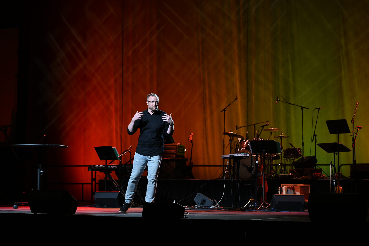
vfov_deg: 17.5
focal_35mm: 78
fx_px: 799
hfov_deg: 26.0
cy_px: 123
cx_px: 184
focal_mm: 78
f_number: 6.3
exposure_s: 1/250
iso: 2500
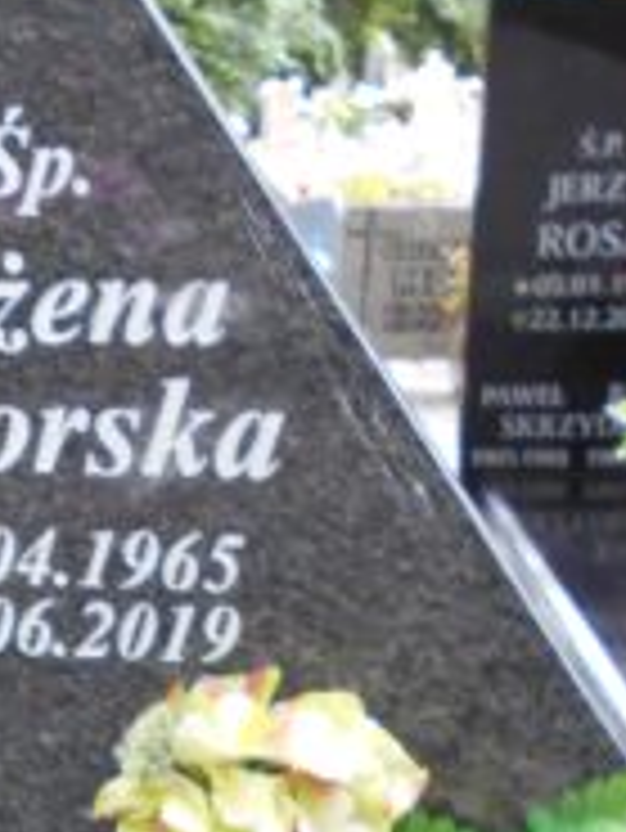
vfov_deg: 21.3
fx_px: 2168
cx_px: -266
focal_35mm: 90
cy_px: 729
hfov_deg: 15.4
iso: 180
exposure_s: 1/30
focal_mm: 4.6
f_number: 3.2
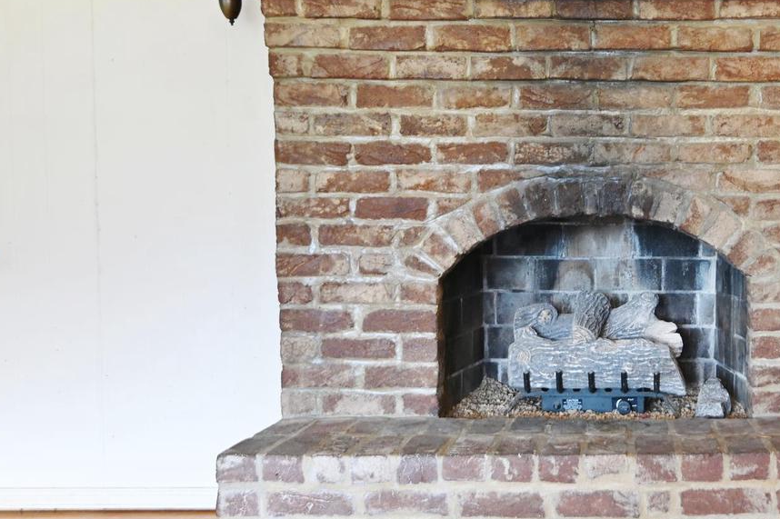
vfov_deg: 28.6
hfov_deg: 40.3
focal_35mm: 47
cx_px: 617
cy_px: 263
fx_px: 1018
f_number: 3.5
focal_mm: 28
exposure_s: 1/50
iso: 250
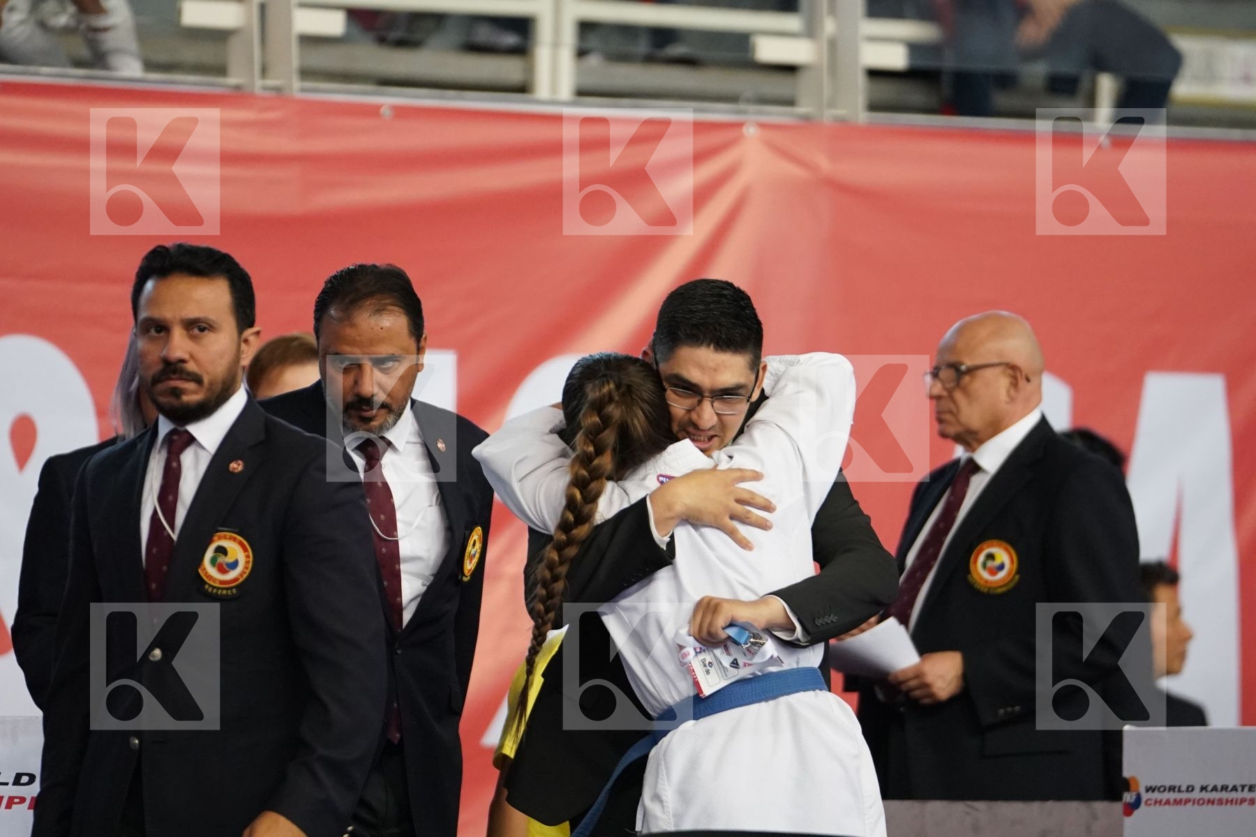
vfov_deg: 4.6
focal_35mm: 300
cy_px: 418
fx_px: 10466
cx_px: 628
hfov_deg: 6.9
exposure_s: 1/1000
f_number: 2.8
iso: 4000
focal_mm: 200
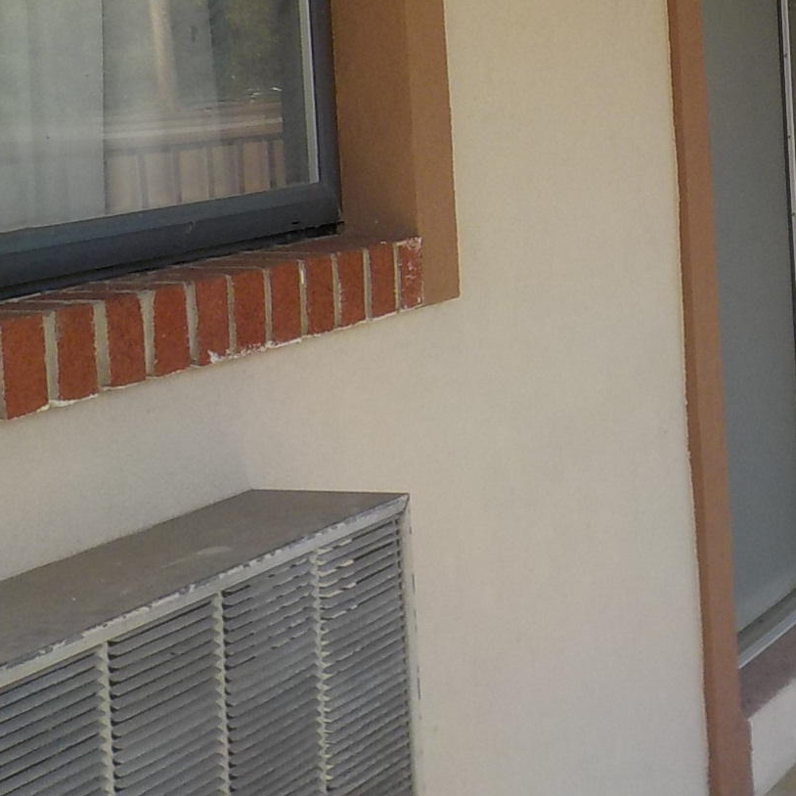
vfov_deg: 22.6
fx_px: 1925
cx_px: 832
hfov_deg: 22.3
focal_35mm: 74
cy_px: 23
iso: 125
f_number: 3.3
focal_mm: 4.1
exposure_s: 1/400
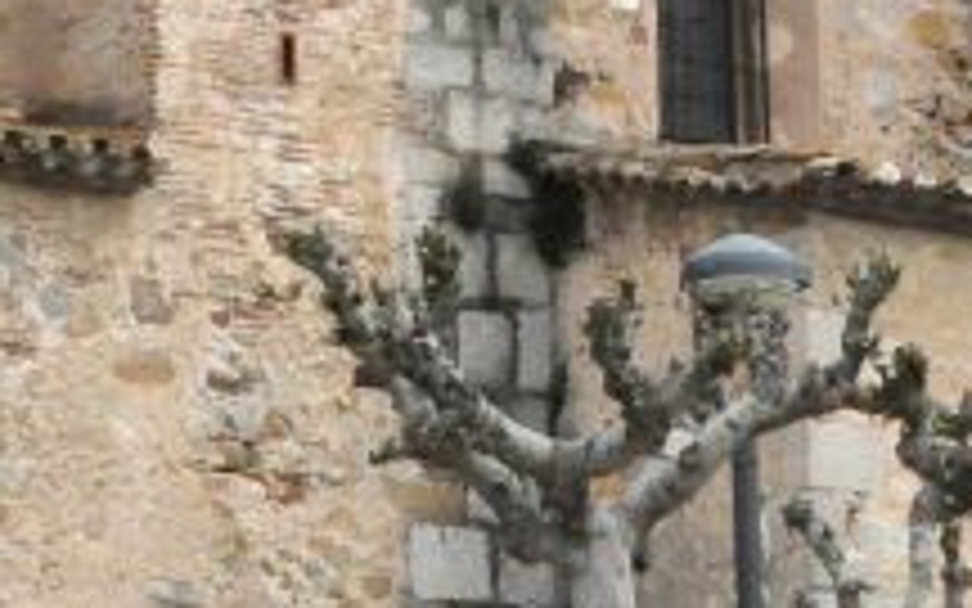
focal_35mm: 174
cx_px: 572
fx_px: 4609
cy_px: 0
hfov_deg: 12.0
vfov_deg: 7.5
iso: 3200
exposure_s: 1/800
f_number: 14
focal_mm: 24
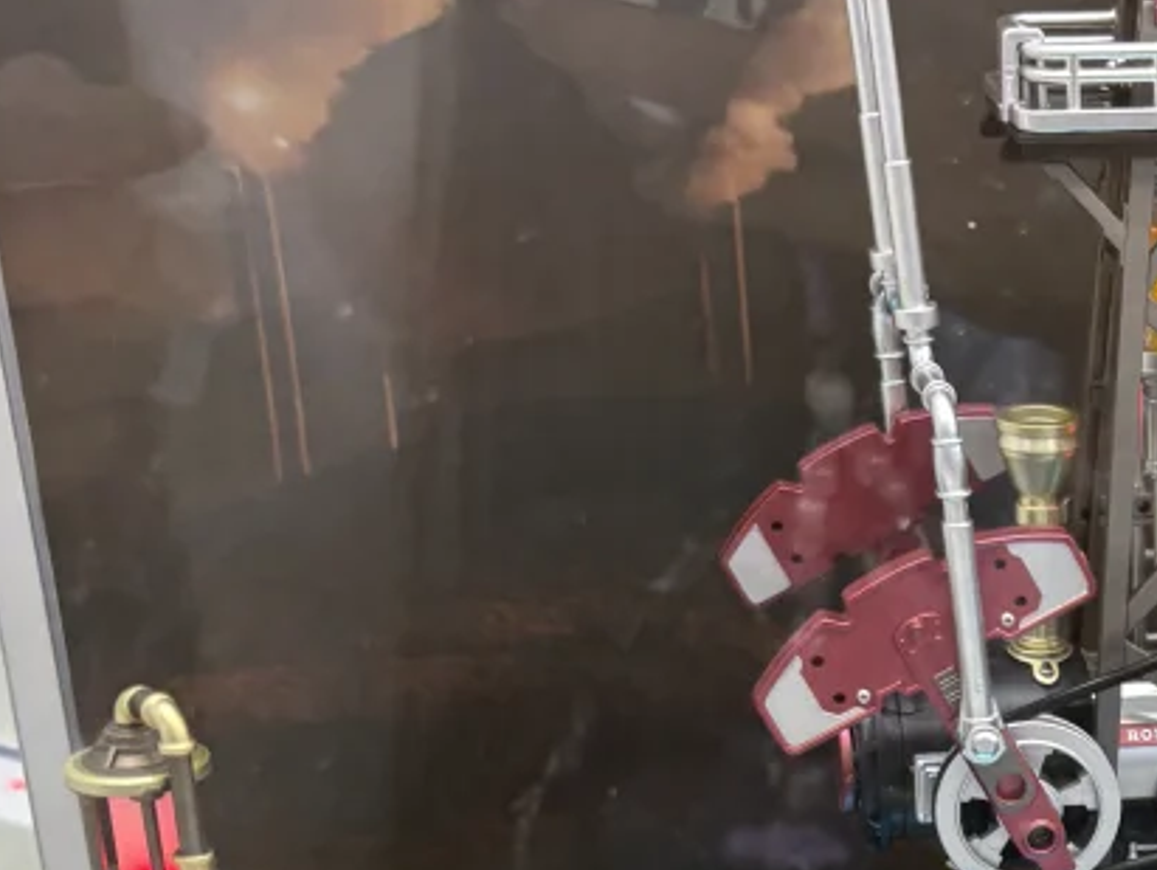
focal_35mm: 91
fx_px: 3044
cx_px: 1458
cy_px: 1067
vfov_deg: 15.6
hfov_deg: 19.9
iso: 80
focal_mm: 5.96
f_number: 1.6
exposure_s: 1/100
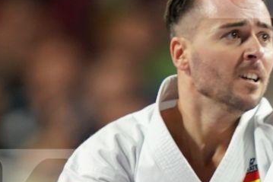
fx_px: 15220
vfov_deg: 0.7
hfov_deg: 1.0
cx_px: 280
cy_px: 219
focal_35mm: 2008
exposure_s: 1/400
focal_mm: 400
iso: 1250
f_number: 2.8
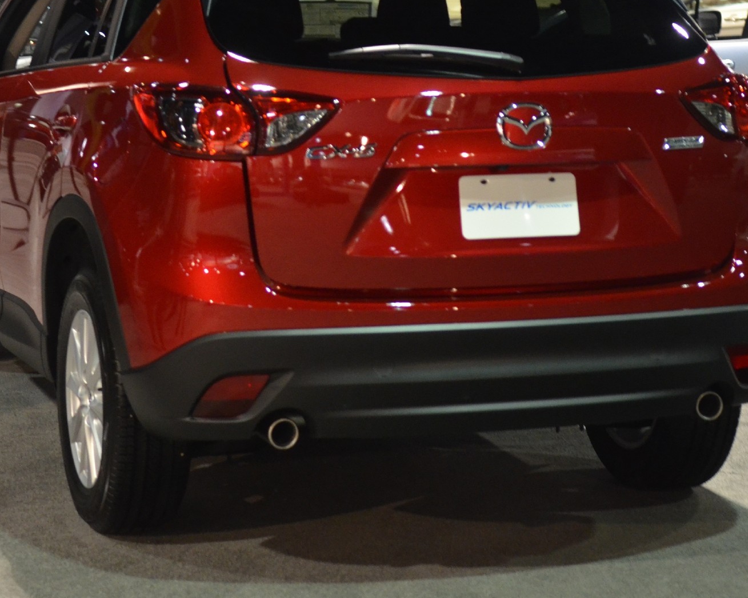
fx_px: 2258
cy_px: 150
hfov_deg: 18.8
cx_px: 330
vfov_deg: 15.0
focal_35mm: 102
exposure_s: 1/30
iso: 1600
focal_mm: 38
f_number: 2.8
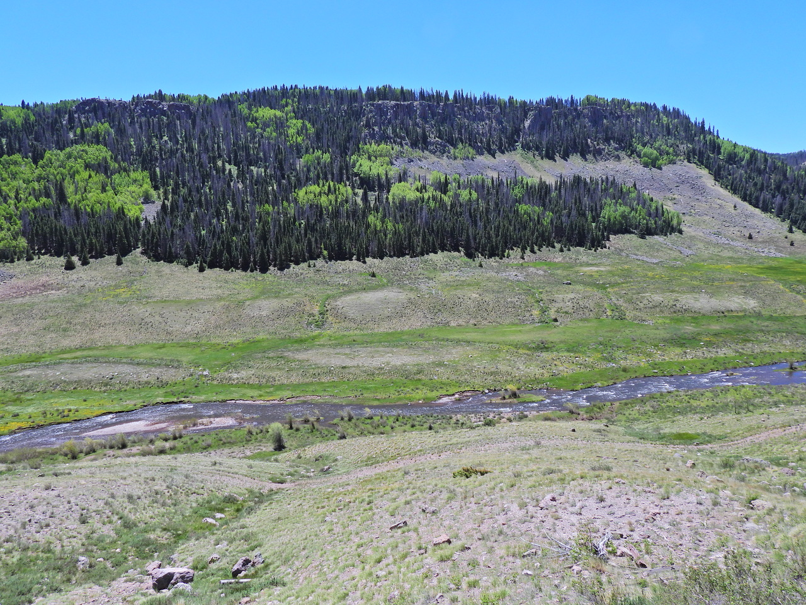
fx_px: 559
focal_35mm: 24
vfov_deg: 56.8
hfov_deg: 71.6
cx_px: 403
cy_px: 302
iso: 100
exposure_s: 1/1250
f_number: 2.8
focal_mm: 4.3
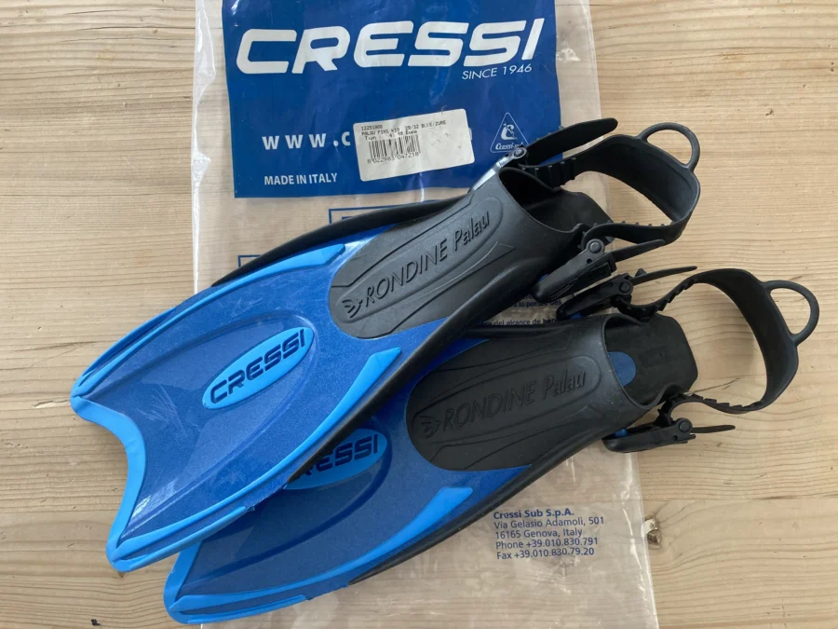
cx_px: 419
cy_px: 314
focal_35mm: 28
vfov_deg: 49.7
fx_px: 678
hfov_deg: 63.4
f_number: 1.8
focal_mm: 3.99
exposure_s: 1/81
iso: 80
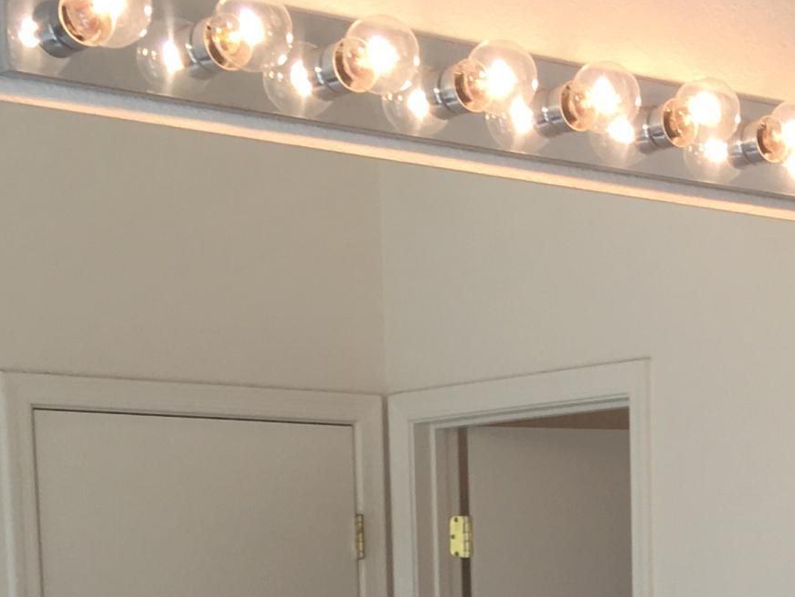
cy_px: 933
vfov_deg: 13.8
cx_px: 792
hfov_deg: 19.1
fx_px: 2297
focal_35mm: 100
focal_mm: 4.15
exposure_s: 1/60
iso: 25
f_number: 2.2
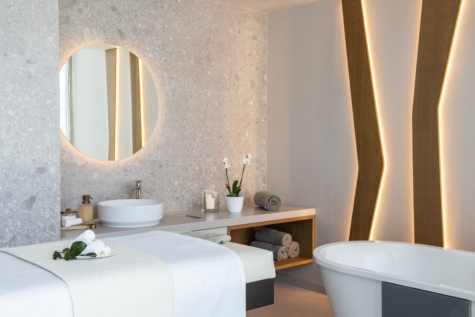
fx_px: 554
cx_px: 238
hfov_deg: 46.4
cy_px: 158
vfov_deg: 31.9
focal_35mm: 42
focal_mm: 42
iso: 200
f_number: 7.1
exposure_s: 1/13
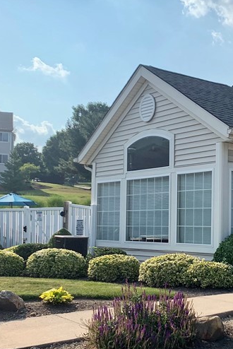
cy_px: 211
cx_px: 234
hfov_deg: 23.2
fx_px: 543
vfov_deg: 35.5
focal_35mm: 56
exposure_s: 1/2545
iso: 25
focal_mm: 4.25
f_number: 1.8
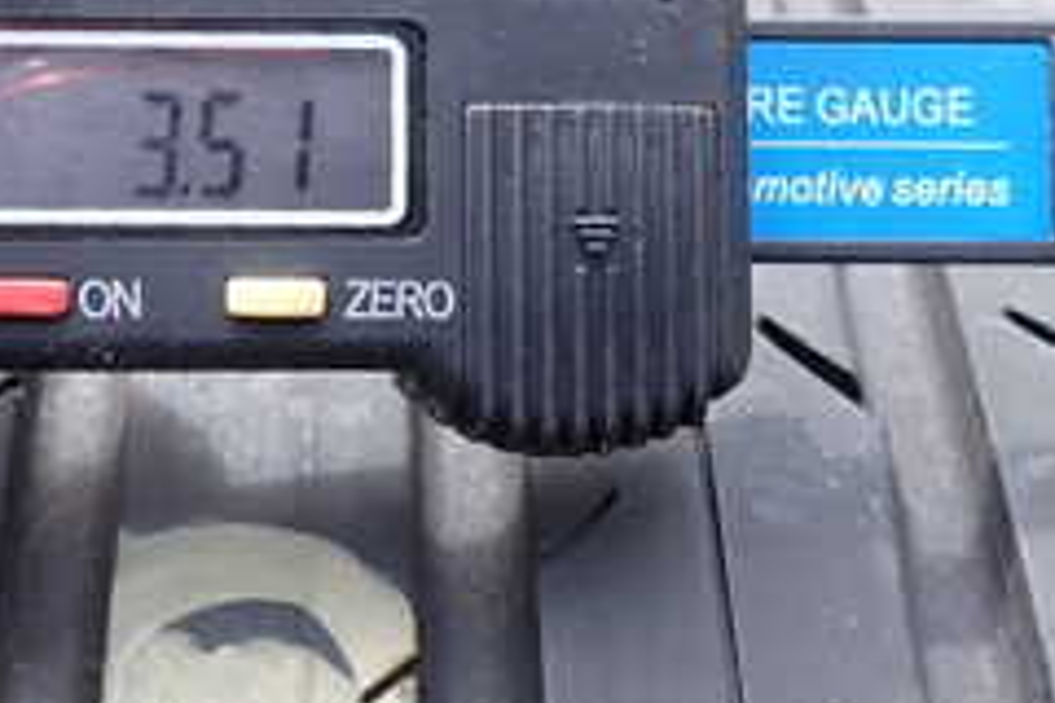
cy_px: 141
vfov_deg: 20.7
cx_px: 171
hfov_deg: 30.0
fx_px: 1905
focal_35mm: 65
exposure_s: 1/320
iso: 100
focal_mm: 4.5
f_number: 2.8
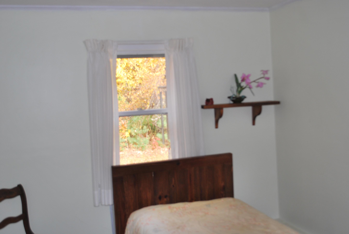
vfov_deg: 32.0
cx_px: 174
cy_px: 117
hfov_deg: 46.3
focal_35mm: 42
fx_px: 408
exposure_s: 1/60
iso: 200
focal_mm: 28
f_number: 4.5
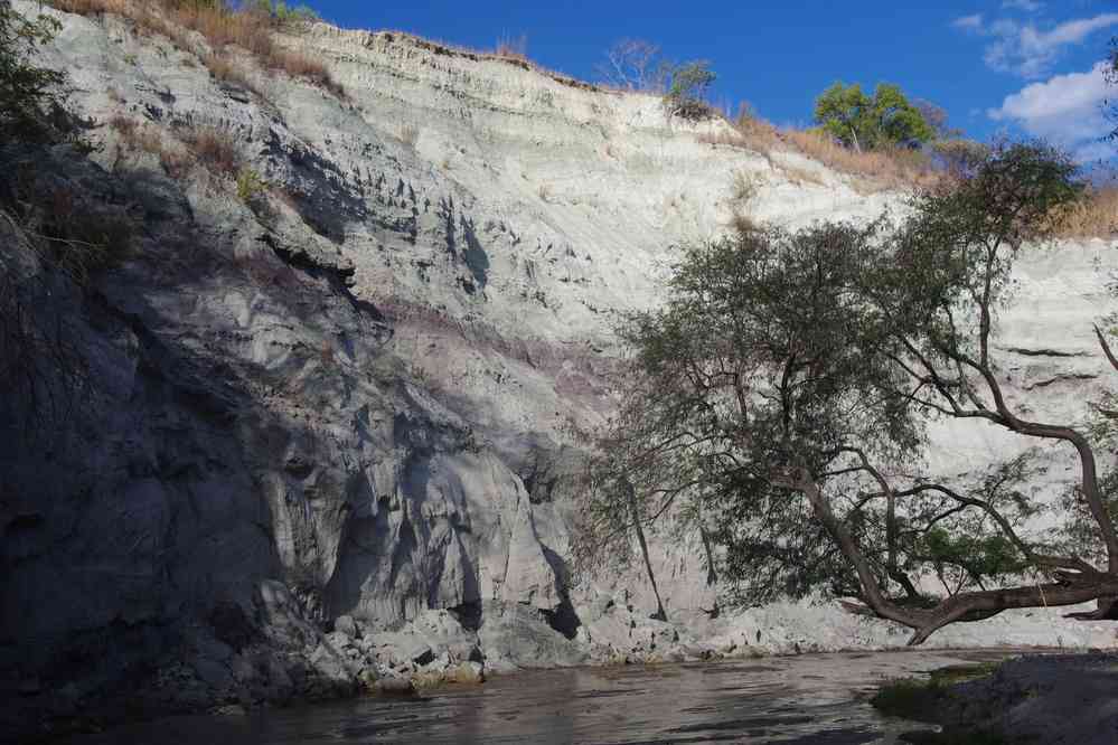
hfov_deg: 37.9
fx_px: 1630
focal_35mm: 52
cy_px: 372
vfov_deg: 25.8
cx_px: 559
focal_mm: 35
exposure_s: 1/100
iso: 200
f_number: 11
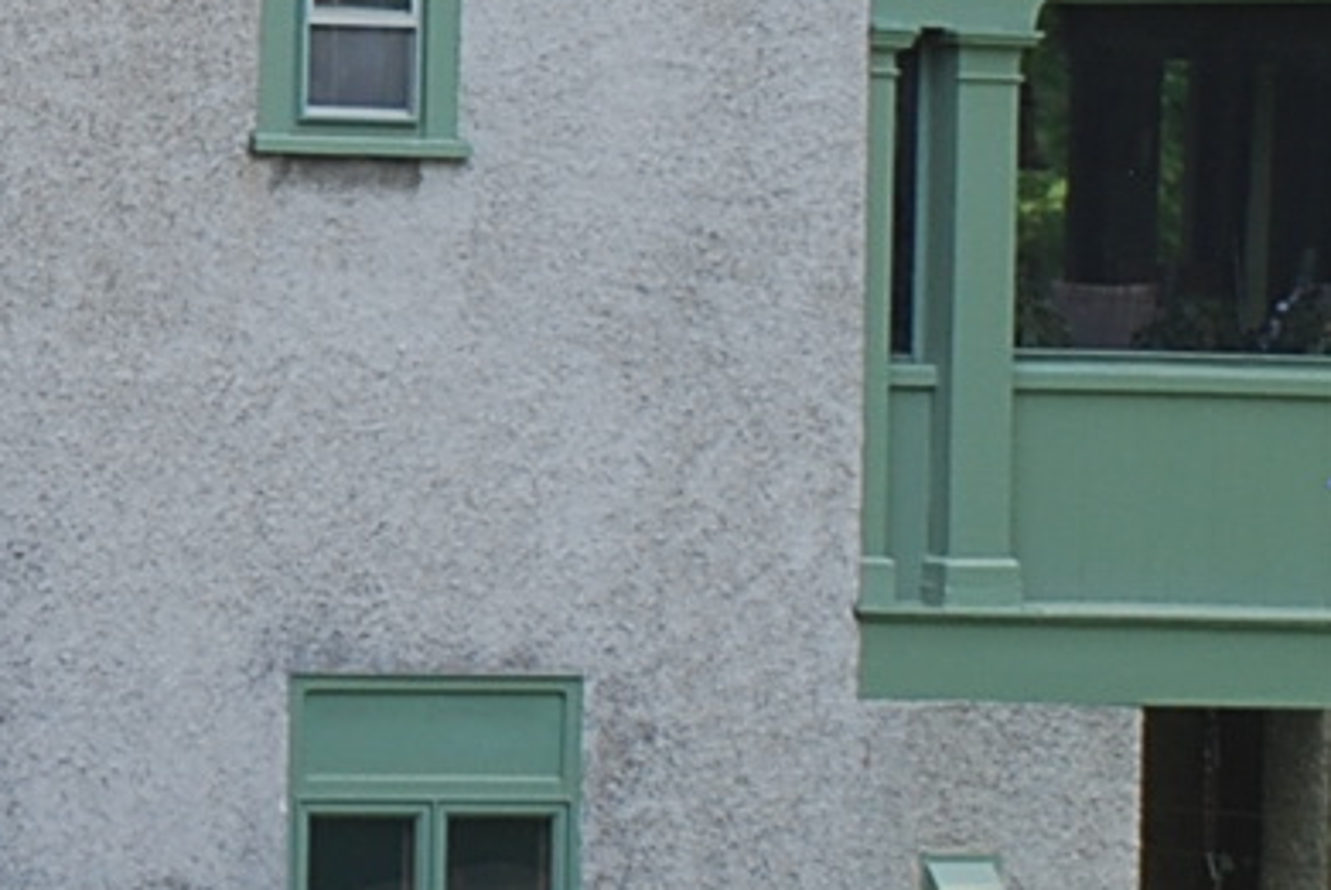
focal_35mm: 357
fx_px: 13214
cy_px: -242
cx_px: -809
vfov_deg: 3.9
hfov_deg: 5.7
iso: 140
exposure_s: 1/125
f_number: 5.6
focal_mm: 48
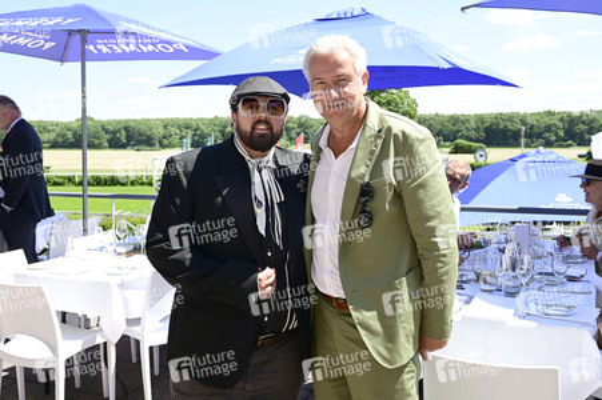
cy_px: 200
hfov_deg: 56.5
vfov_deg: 39.4
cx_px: 301
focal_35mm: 34
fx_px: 560
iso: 100
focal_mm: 33.5
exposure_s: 1/200
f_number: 6.3
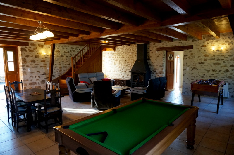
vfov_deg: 53.0
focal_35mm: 24
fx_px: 156
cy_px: 78
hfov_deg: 73.8
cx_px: 117
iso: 1250
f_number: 4
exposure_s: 1/160
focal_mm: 16
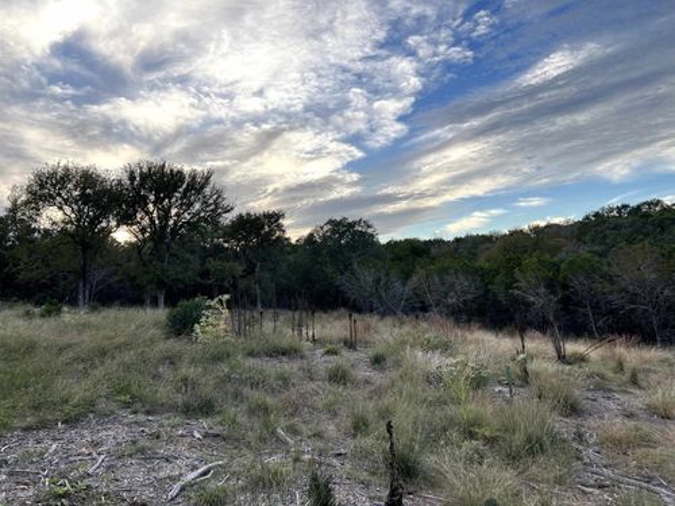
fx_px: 507
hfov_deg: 67.3
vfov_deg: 53.1
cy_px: 253
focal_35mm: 26
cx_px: 338
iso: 50
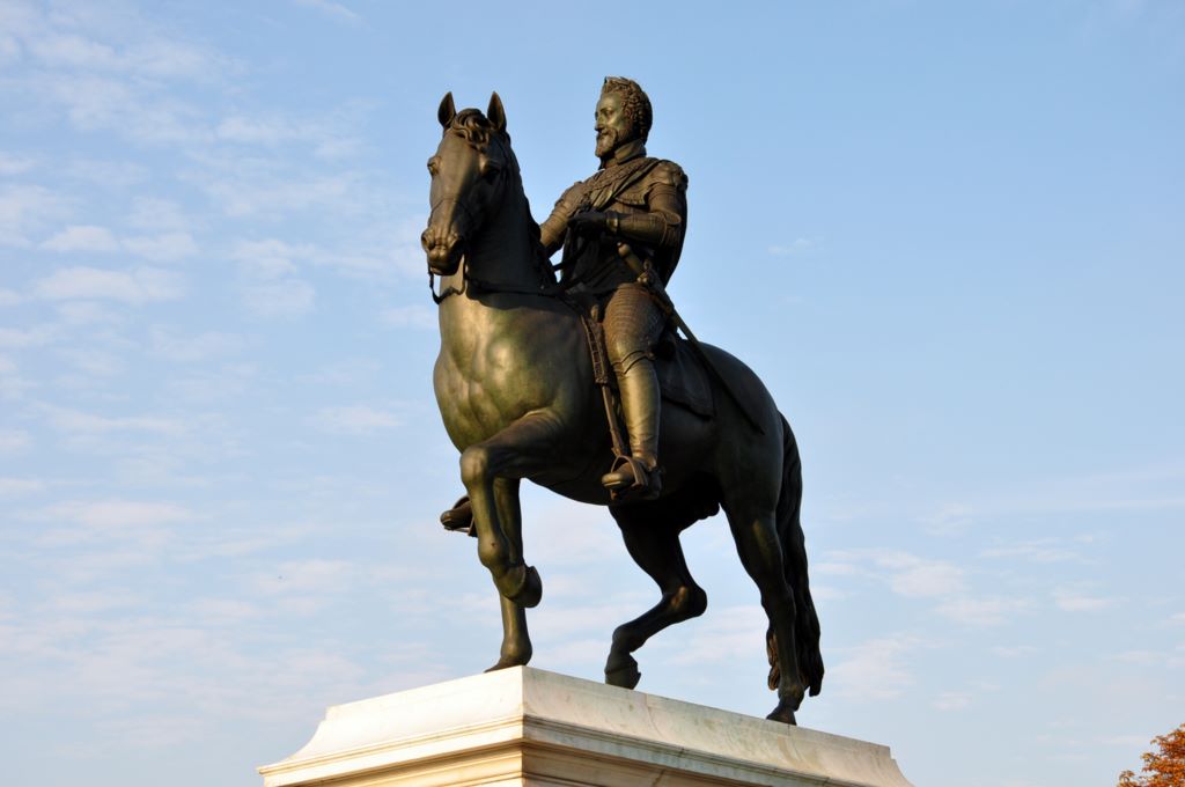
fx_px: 2466
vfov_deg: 18.1
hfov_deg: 27.0
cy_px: 394
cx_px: 592
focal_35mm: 75
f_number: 9
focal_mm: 50
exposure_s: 1/160
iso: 200
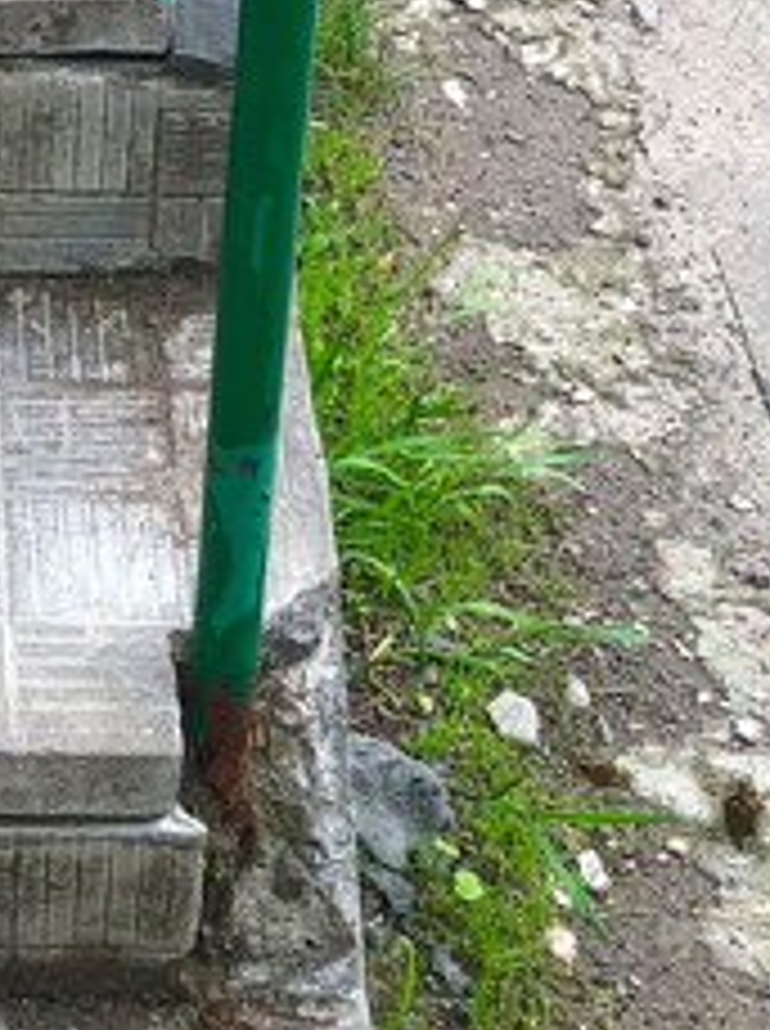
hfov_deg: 14.5
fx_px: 2915
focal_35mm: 98
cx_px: -194
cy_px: -49
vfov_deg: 19.4
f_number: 1.8
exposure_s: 1/287
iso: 20
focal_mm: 3.99
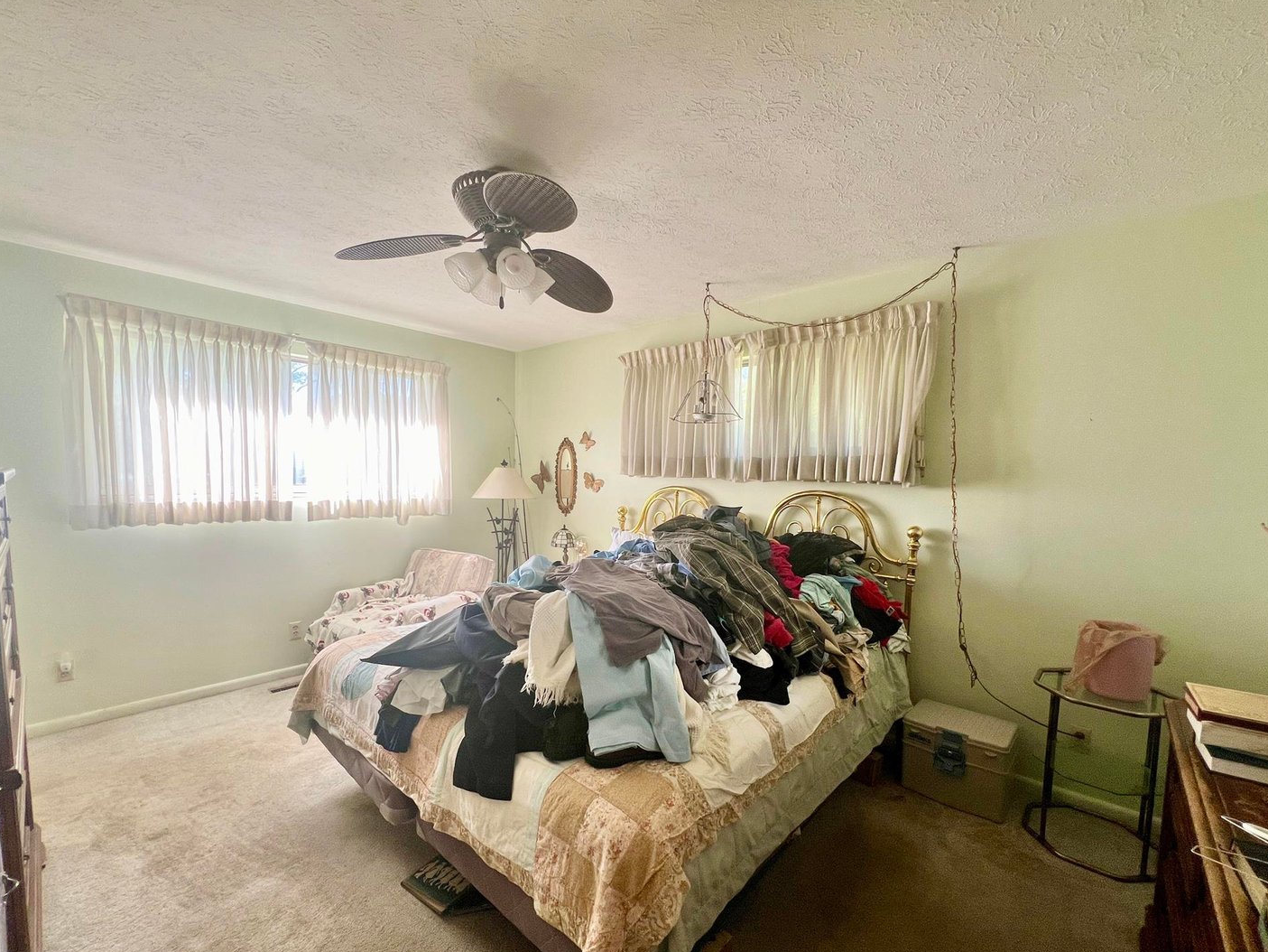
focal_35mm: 14
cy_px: 508
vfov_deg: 85.6
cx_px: 648
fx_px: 513
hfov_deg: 102.0
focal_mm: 1.57
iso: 64
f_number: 1.8
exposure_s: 1/99
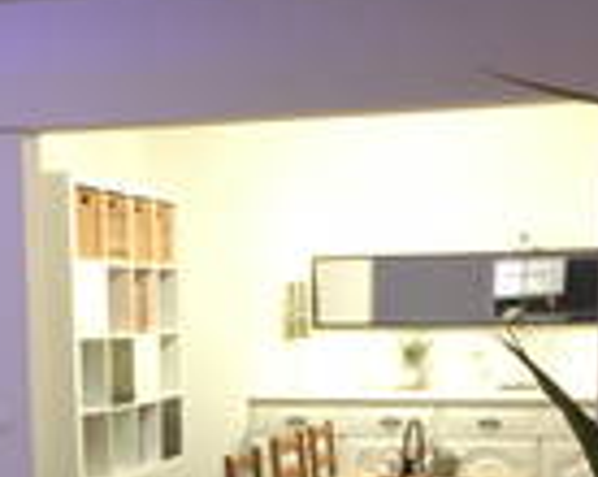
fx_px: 1308
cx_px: 243
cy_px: 520
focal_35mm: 74
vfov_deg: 19.8
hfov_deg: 25.7
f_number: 2.2
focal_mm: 4.15
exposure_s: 1/17
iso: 200
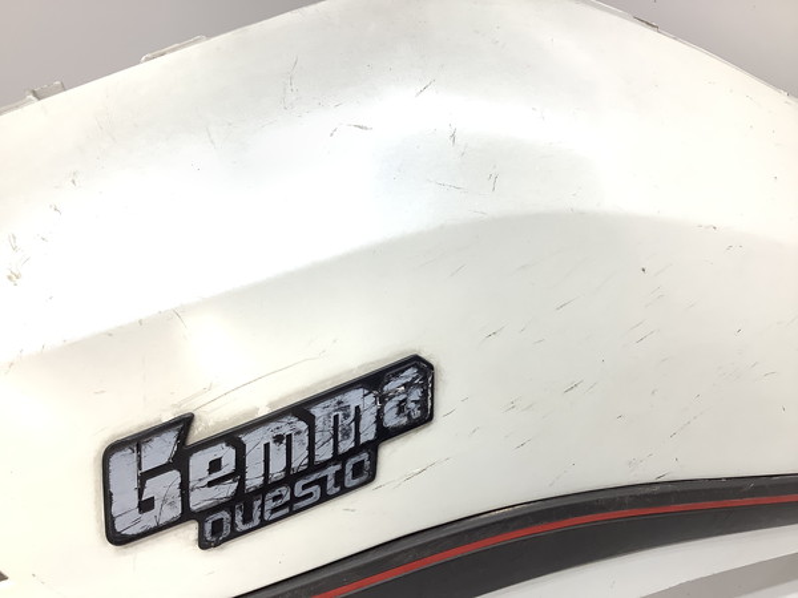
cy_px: 299
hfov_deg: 58.4
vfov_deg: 45.4
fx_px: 715
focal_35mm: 31
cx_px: 399
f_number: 2.4
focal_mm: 3.3
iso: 100
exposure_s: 1/120
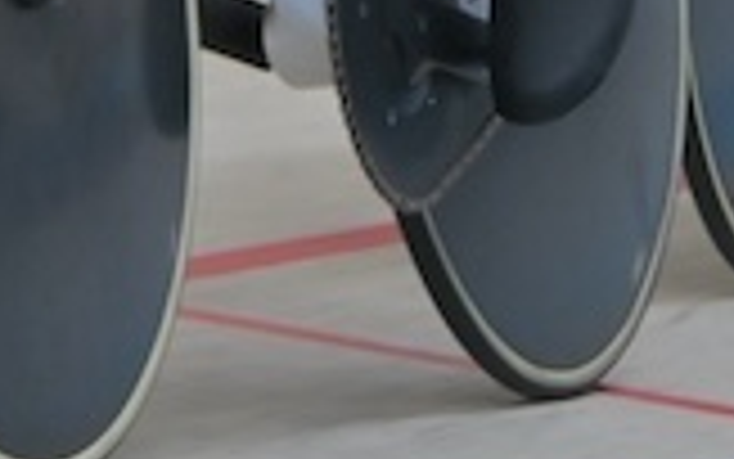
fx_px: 15488
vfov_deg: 1.7
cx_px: 1058
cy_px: -583
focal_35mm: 774
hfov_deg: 2.7
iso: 2000
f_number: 8
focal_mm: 155
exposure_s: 1/640
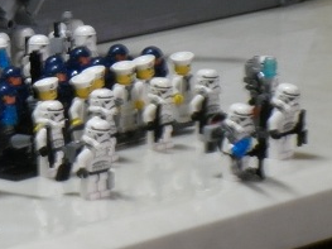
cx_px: -168
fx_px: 2713
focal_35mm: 283
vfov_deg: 5.2
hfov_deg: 6.9
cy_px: -77
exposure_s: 1/8
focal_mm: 16.8
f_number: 5.8
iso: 200
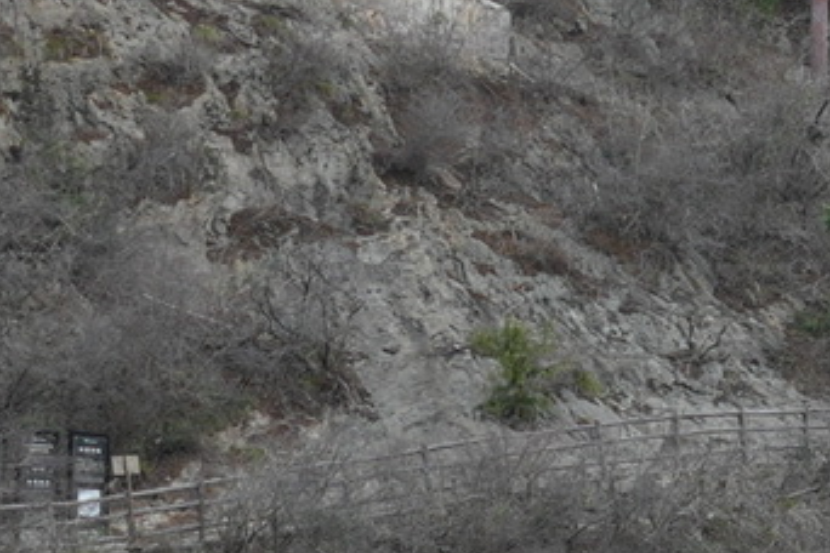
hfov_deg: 7.5
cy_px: 400
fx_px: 6323
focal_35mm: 274
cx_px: 869
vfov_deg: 5.0
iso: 200
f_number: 2.8
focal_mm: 28.8
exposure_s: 1/50
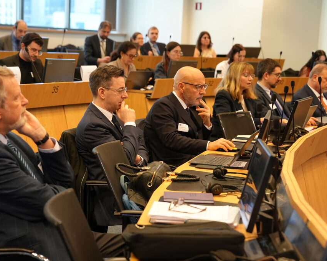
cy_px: 130
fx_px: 765
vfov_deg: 19.4
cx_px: 142
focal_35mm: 79
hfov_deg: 24.1
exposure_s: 1/160
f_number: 4
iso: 1600
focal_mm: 70
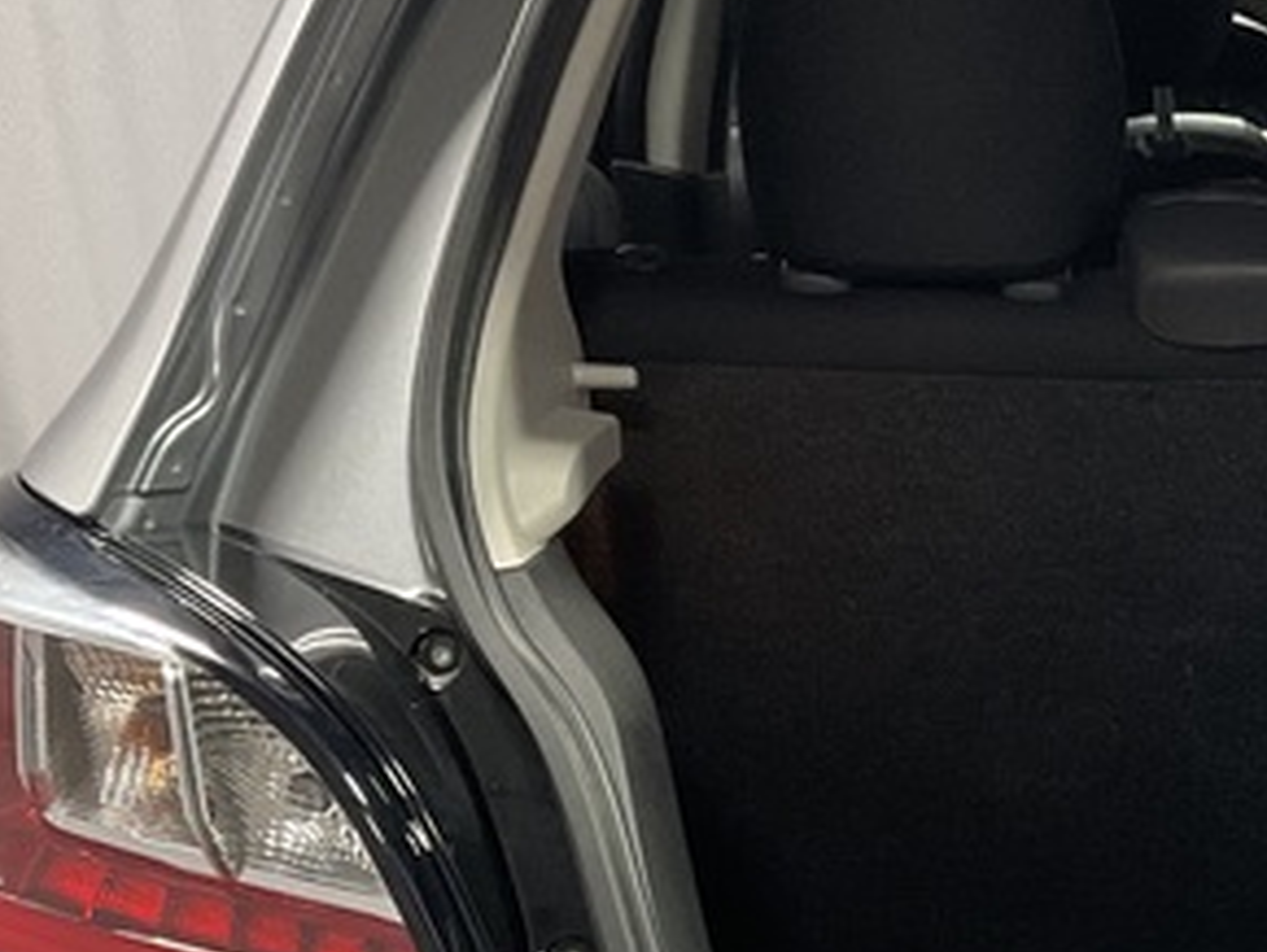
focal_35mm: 96
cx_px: 1560
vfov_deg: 15.1
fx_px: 3517
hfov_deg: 19.2
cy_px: 978
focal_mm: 3
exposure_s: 1/60
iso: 80
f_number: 1.8
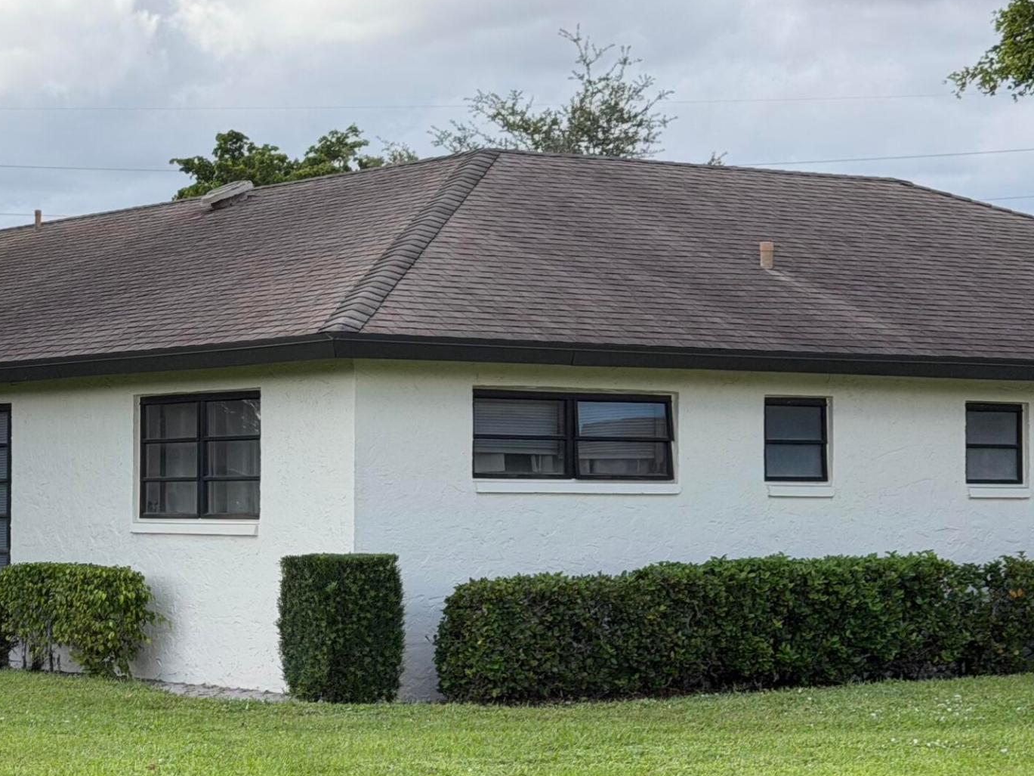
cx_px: 213
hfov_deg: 19.3
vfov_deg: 14.6
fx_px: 3017
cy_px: 401
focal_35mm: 101
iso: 100
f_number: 1.78
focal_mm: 6.76
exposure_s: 1/2865
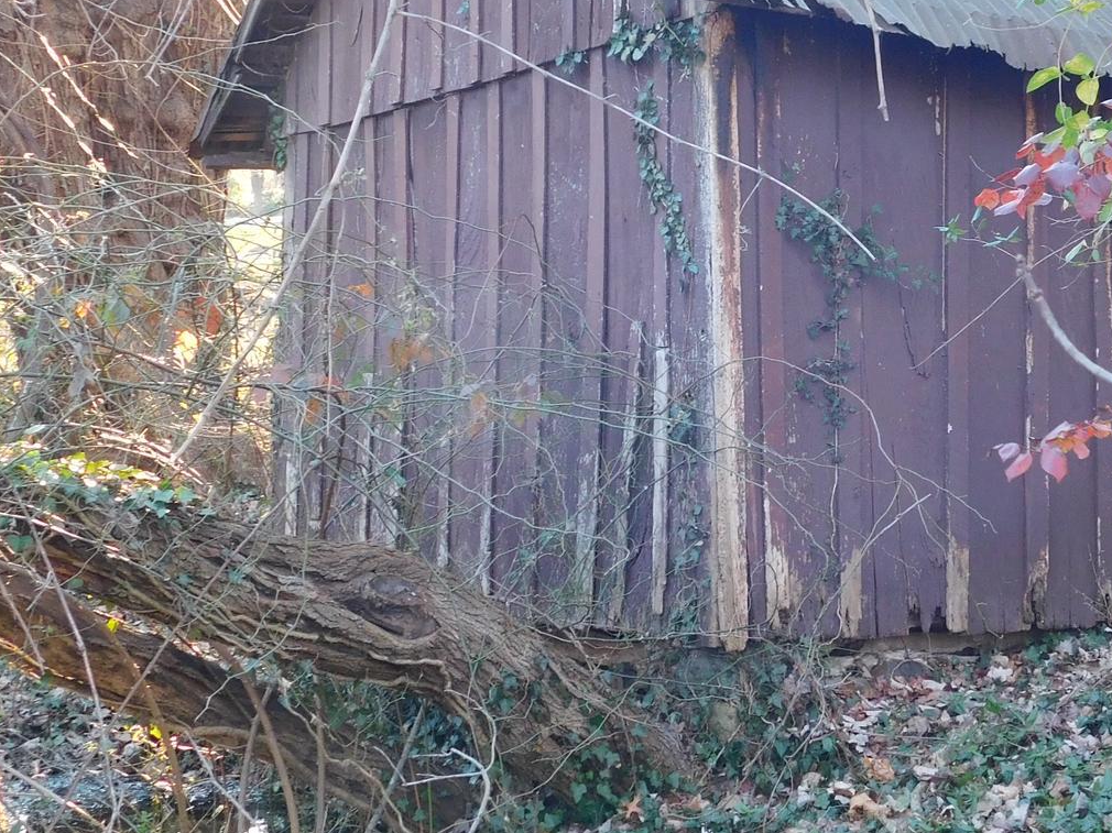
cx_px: 771
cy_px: 223
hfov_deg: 26.5
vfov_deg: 20.0
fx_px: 2344
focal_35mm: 73
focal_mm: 6.3
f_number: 3.5
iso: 180
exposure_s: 1/30
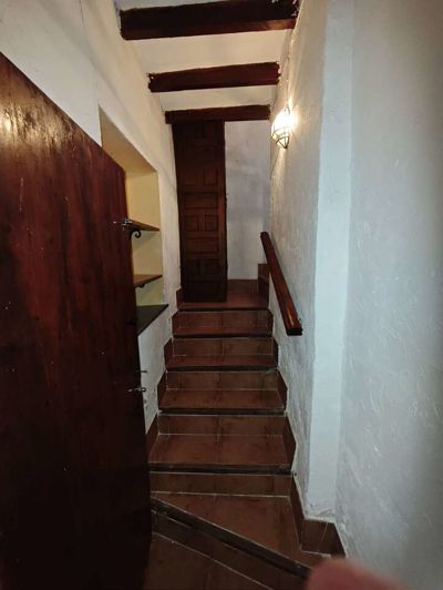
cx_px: 222
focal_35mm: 14
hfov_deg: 85.8
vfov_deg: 102.0
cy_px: 295
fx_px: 239
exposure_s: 1/33.3
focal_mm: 2.16
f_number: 2.2
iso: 800
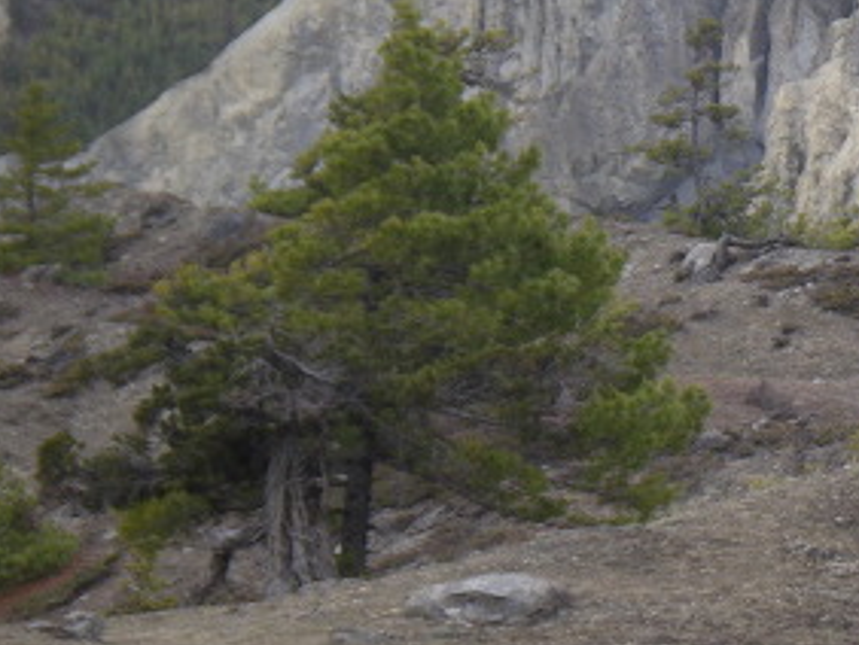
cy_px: -6
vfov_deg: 11.6
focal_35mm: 127
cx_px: 1183
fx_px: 3154
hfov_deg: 14.7
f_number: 4.2
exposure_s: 1/160
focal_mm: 7.5
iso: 50
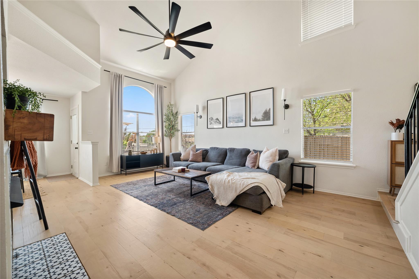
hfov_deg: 104.3
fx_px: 163
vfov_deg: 81.2
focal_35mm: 14
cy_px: 140
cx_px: 210
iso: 250
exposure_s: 1/6
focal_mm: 14
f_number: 8
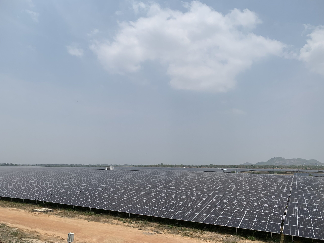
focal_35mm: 26
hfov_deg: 67.3
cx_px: 162
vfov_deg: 53.1
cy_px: 122
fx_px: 243
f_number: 1.8
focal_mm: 4.25
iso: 25
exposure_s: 1/5405
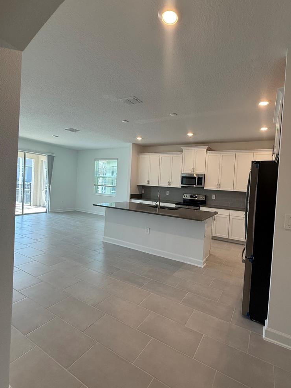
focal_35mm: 17
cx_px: 168
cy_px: 191
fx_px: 191
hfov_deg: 74.3
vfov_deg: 91.0
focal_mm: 2.22
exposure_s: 1/120
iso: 125
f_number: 2.2
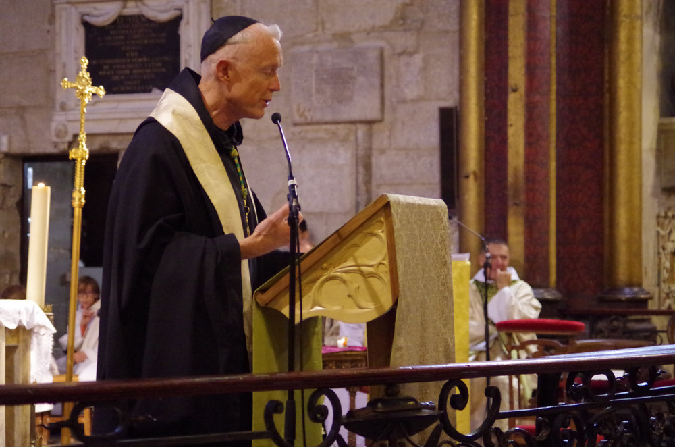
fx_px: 2039
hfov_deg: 18.8
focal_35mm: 109
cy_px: 224
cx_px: 338
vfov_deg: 12.5
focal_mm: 72.5
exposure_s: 1/60
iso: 6400
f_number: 4.5
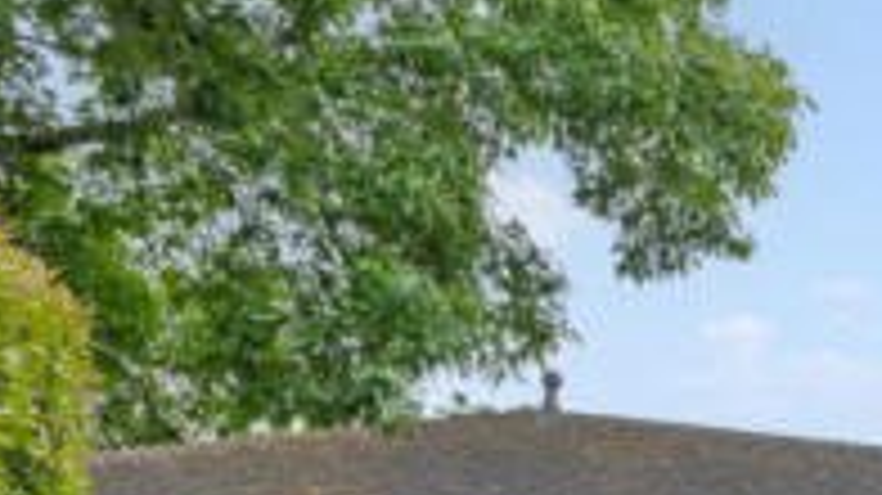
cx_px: 1289
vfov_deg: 15.4
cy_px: 821
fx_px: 1636
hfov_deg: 24.3
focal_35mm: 70
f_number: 9
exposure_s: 1/250
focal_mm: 20
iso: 640
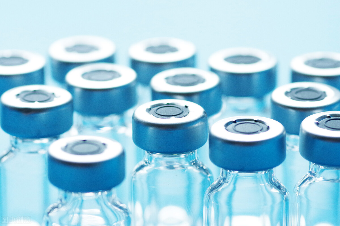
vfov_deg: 9.1
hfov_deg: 13.7
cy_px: 113
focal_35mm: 150
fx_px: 1416
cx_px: 170
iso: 1600
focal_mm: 100
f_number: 6.3
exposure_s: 1/125
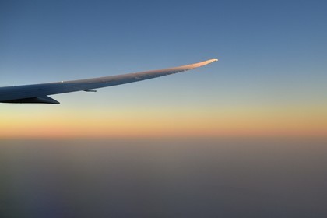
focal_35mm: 44
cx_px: 164
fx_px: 400
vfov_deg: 30.5
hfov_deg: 44.5
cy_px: 109
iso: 800
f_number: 6.3
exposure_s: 1/125
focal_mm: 44
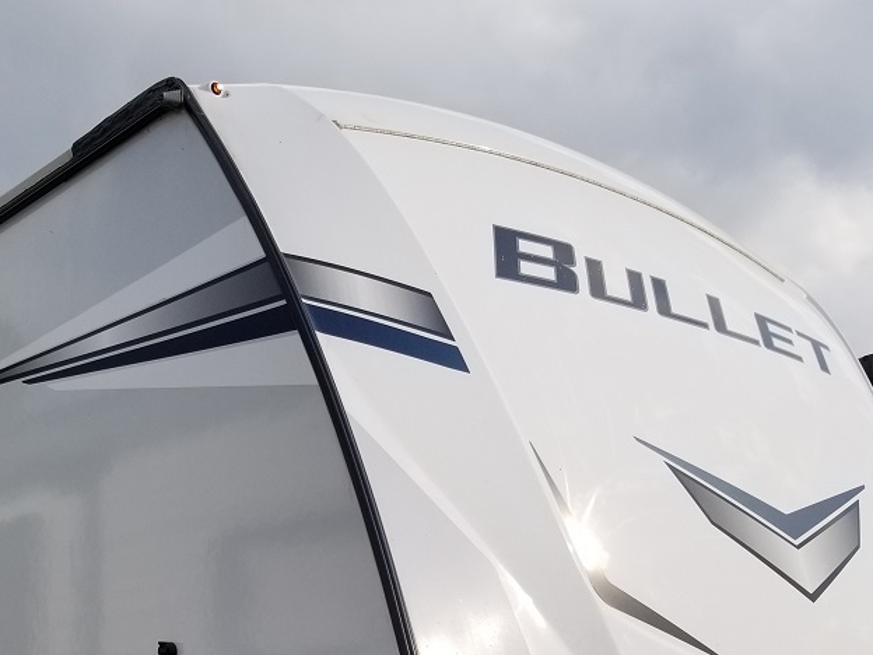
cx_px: 186
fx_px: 1261
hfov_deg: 37.0
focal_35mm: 50
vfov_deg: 27.7
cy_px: 628
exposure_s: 1/2800
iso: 50
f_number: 1.7
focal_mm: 4.3
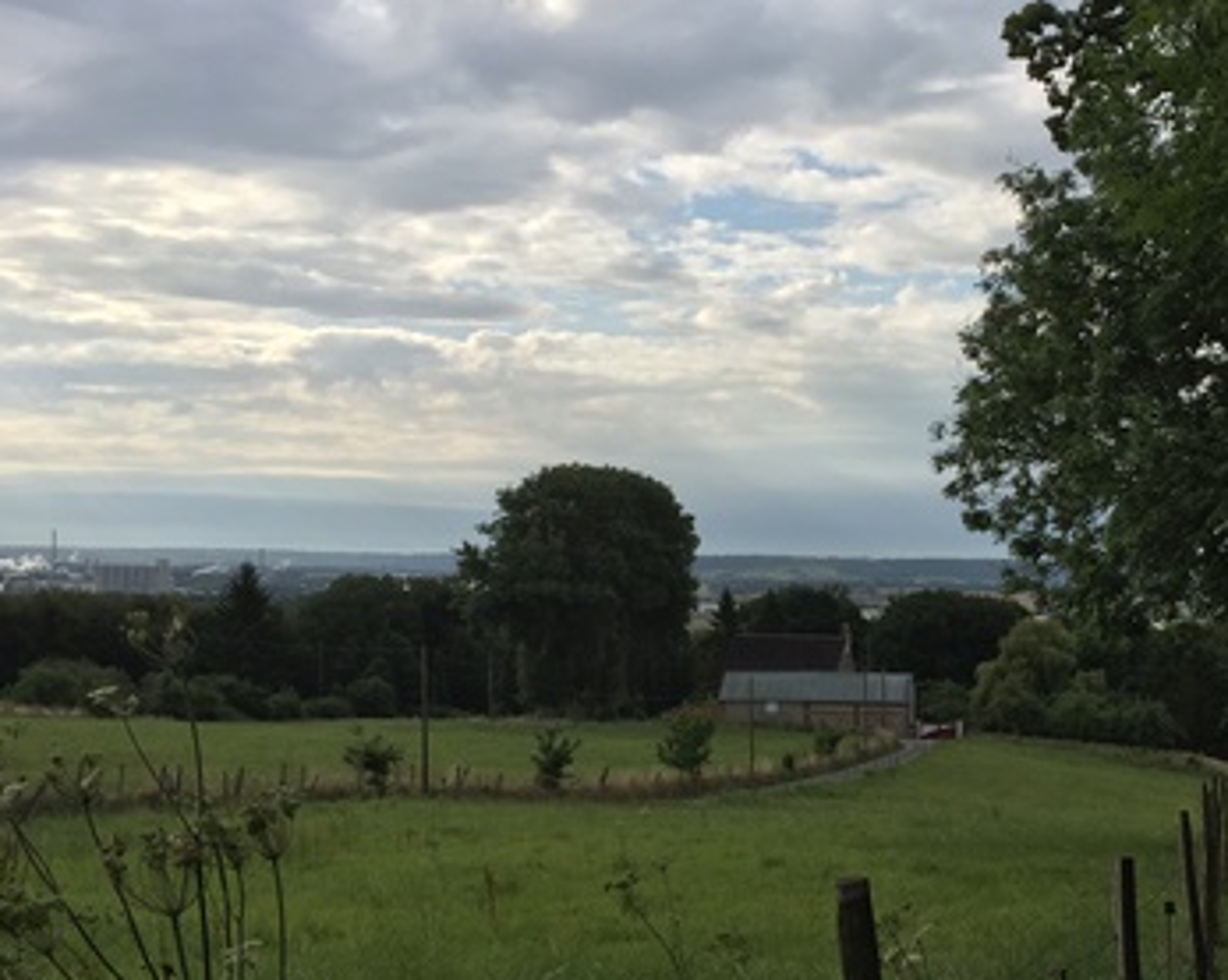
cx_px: 881
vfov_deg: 30.6
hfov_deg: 37.4
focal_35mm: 49
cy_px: 630
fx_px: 1779
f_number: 2.2
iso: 32
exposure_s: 1/2326
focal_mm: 4.15
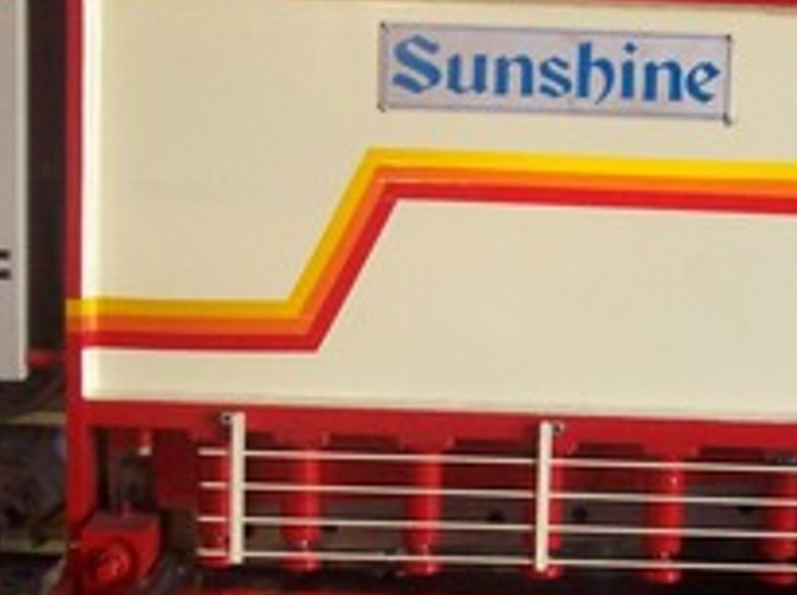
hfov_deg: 22.2
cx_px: 505
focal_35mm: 88
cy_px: 438
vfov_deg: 16.7
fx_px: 2023
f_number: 2.7
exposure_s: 1/64
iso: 200
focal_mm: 6
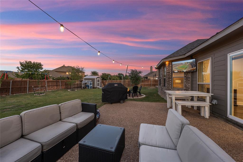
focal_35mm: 12
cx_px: 122
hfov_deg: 112.6
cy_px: 81
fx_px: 81
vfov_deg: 90.0
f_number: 7.1
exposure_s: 1/1.67
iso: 100
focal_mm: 12
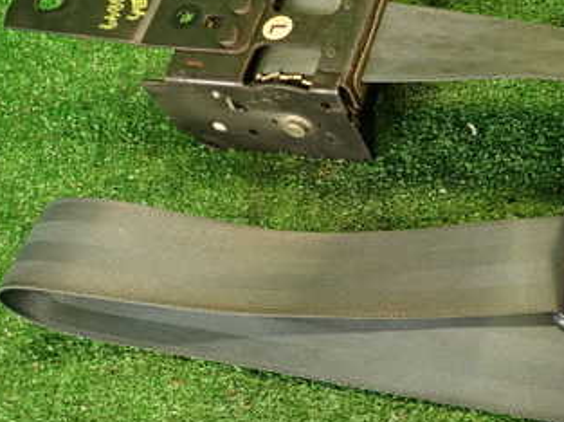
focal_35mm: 48
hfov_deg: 37.6
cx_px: 487
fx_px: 781
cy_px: 204
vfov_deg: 30.2
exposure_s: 1/30
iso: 200
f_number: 2
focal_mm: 4.5
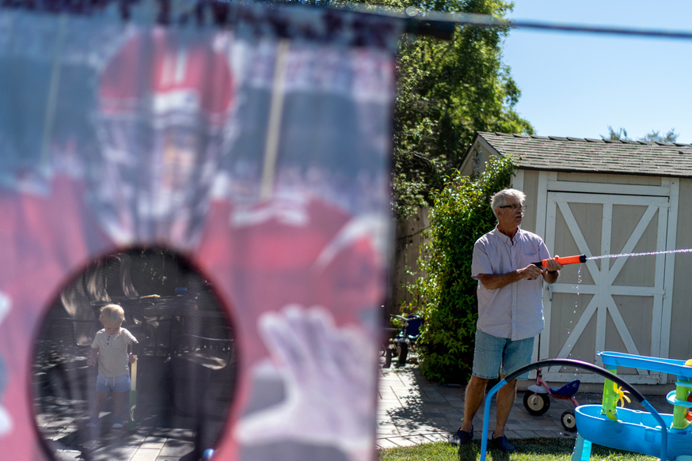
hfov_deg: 47.4
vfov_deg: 32.6
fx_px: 788
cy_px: 268
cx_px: 340
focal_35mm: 41
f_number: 1.4
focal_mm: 35
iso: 250
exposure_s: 1/16000
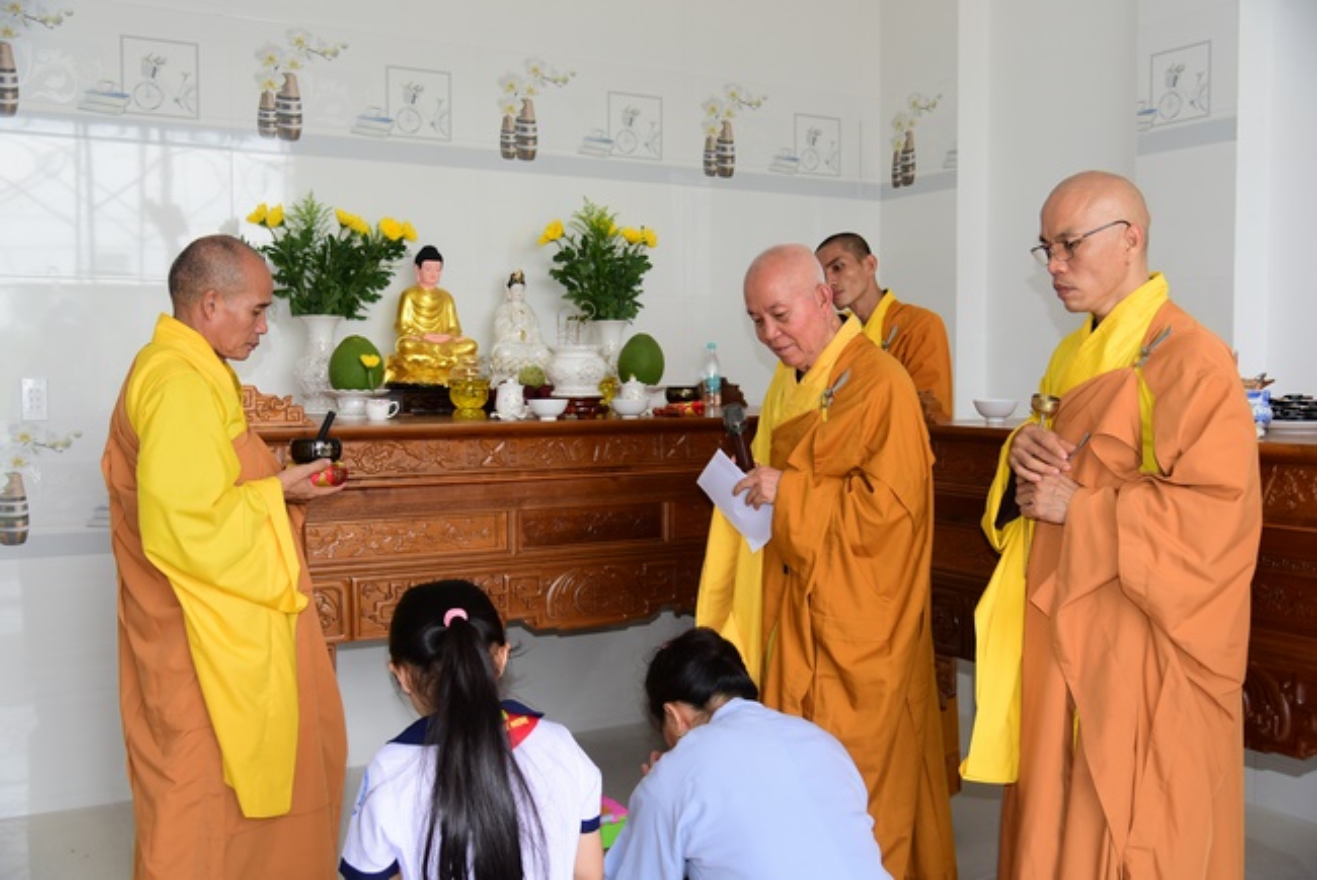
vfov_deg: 37.9
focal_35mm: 35
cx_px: 658
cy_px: 440
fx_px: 1281
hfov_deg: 54.4
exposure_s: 1/200
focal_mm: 35
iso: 320
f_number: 4
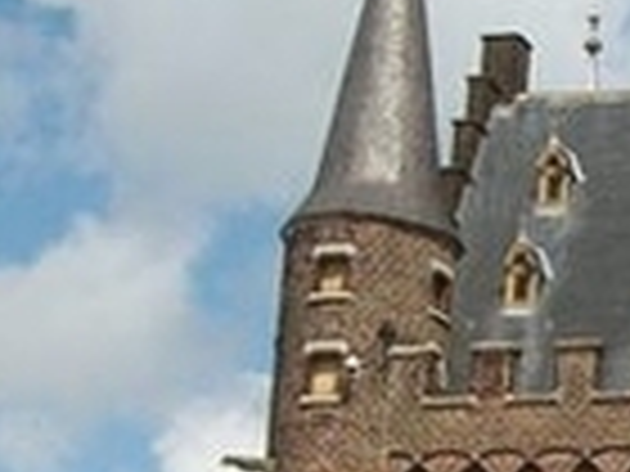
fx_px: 3112
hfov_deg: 11.1
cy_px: 508
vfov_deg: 8.6
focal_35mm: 171
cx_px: 986
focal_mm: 7.1
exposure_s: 1/200
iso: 80
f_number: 9.9
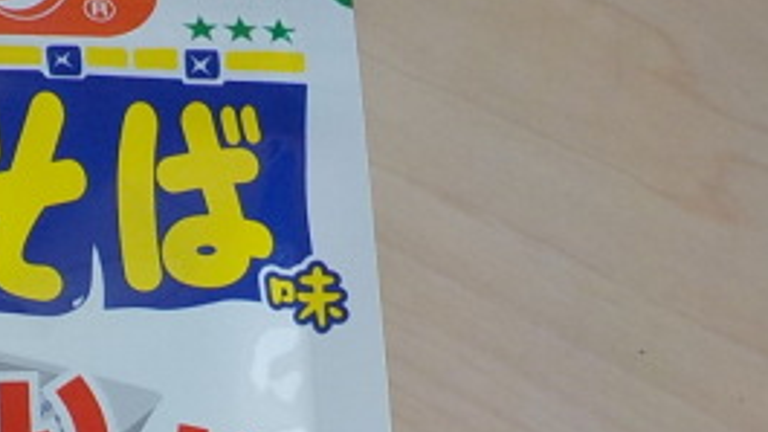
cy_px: 487
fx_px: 1609
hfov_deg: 25.4
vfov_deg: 14.9
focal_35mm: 79
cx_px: -14
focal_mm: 4.1
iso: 125
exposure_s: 1/40
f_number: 3.3
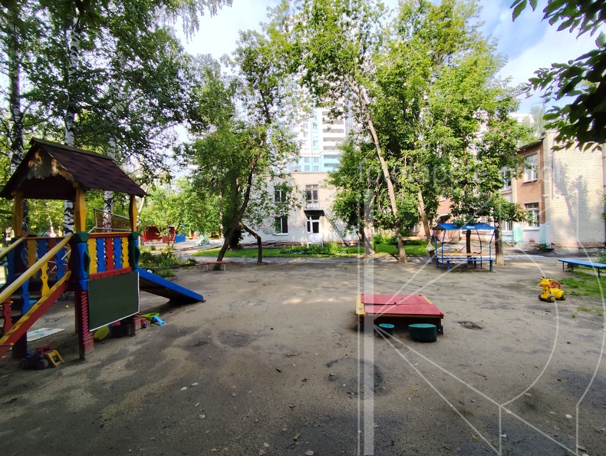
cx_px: 303
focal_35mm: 16
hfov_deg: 94.4
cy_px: 228
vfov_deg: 78.2
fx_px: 280
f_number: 2.2
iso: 50
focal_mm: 1.65
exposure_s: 1/1012
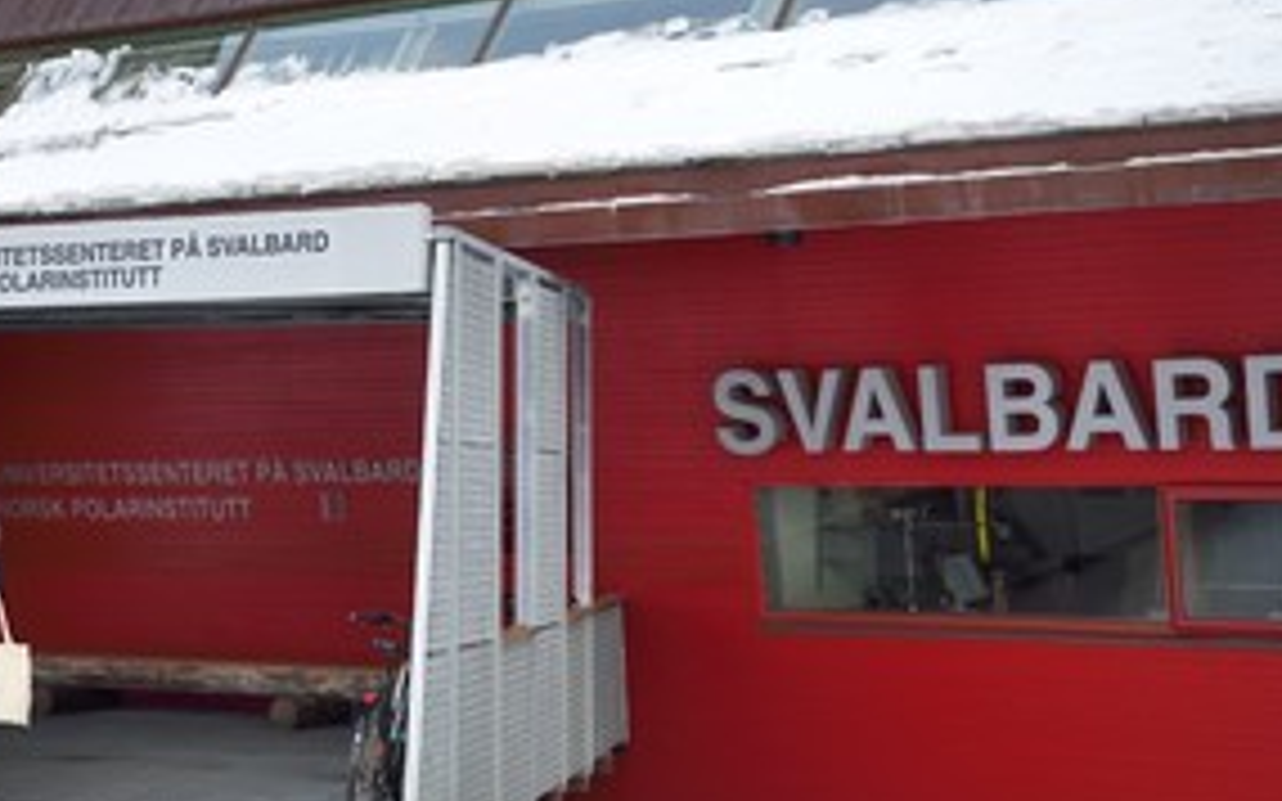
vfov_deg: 16.7
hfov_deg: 26.4
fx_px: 2725
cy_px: 450
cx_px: 445
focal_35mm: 78
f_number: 3.5
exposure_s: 1/160
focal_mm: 52
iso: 400
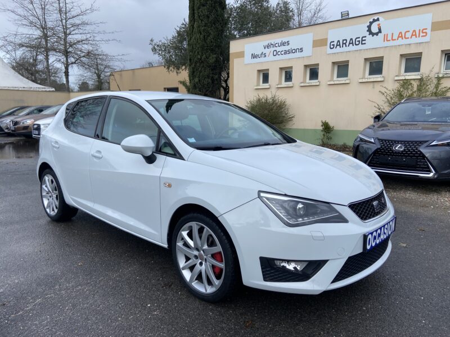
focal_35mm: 26
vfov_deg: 53.1
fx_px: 338
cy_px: 168
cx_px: 225
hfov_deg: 67.3
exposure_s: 1/973
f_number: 1.8
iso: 32
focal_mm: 4.25
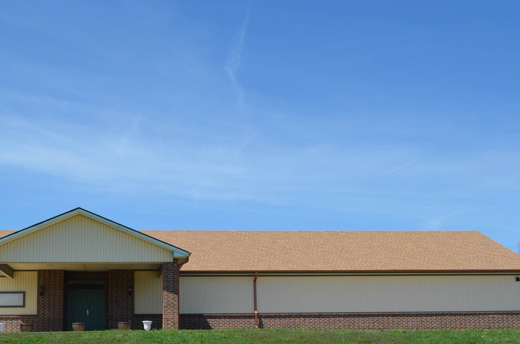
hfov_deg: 36.1
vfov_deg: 24.5
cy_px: 211
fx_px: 793
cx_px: 191
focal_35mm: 55
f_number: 8
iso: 100
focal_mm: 26
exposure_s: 1/250
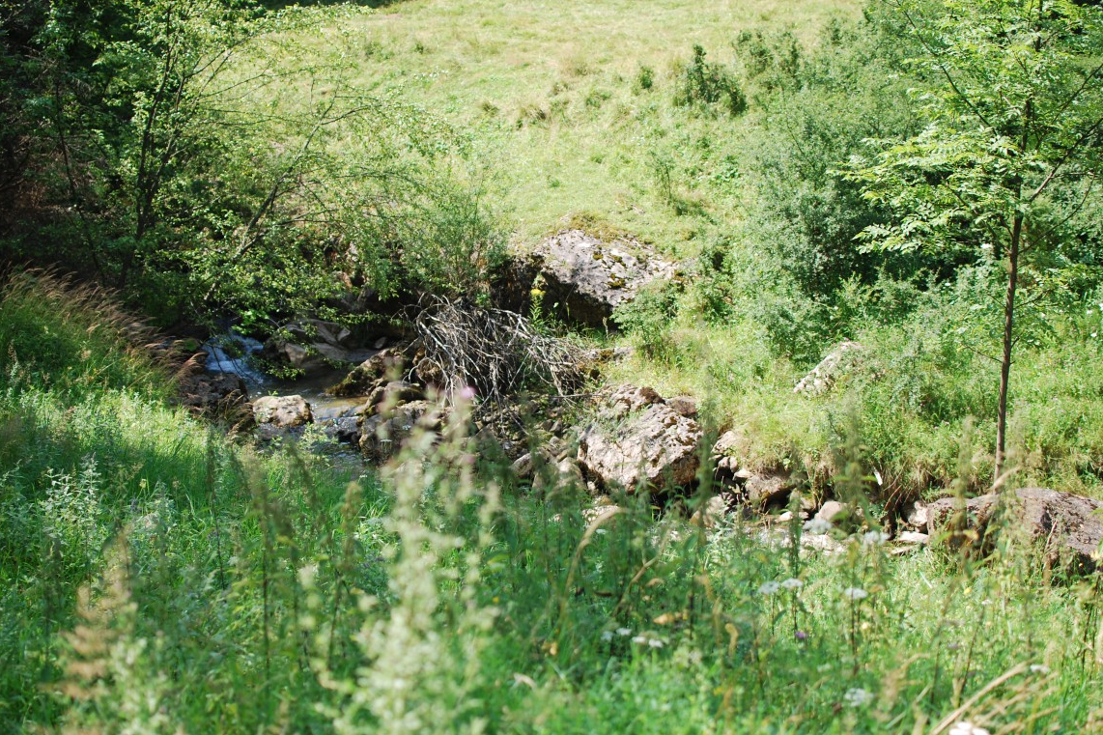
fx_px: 1639
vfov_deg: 25.3
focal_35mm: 54
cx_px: 550
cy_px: 368
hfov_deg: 37.2
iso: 100
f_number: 2.8
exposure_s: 1/640
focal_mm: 35
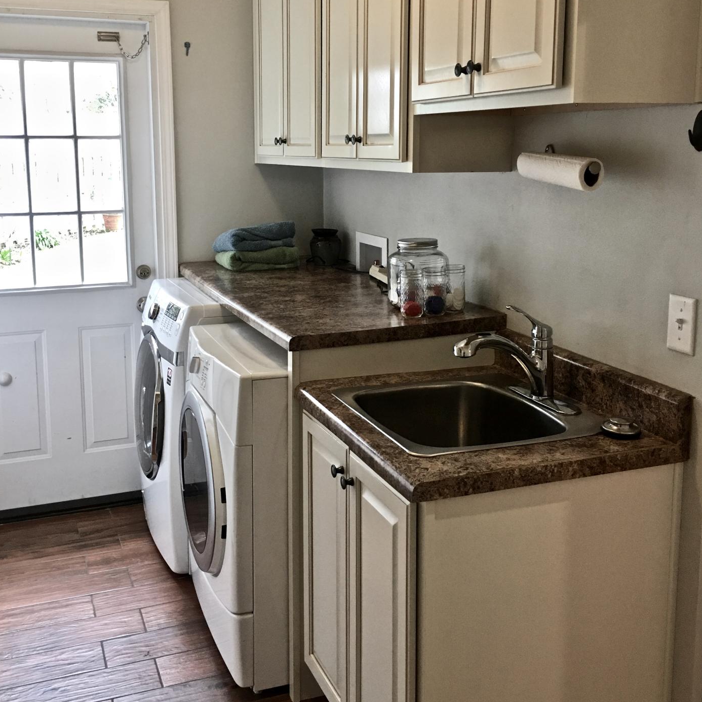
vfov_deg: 44.7
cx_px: 327
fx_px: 849
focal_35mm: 37
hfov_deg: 44.9
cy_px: 282
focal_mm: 4.15
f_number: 2.2
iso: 50
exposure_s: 1/15
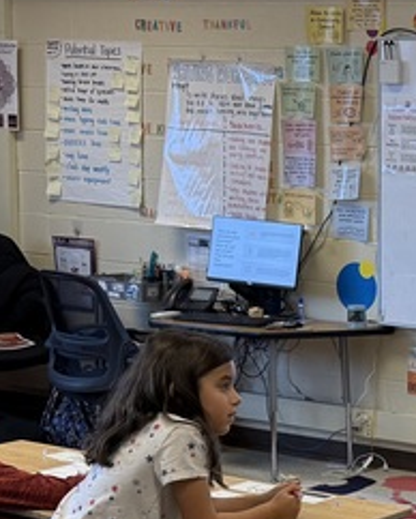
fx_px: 1522
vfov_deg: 19.2
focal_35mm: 99
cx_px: 669
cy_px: 380
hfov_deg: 14.3
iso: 160
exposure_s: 1/120
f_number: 1.78
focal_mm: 6.76
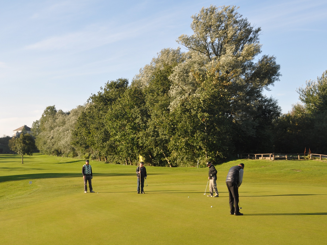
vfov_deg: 34.7
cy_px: 121
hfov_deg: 45.2
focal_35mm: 42
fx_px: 393
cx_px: 161
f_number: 8
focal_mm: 25
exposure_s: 1/200
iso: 200
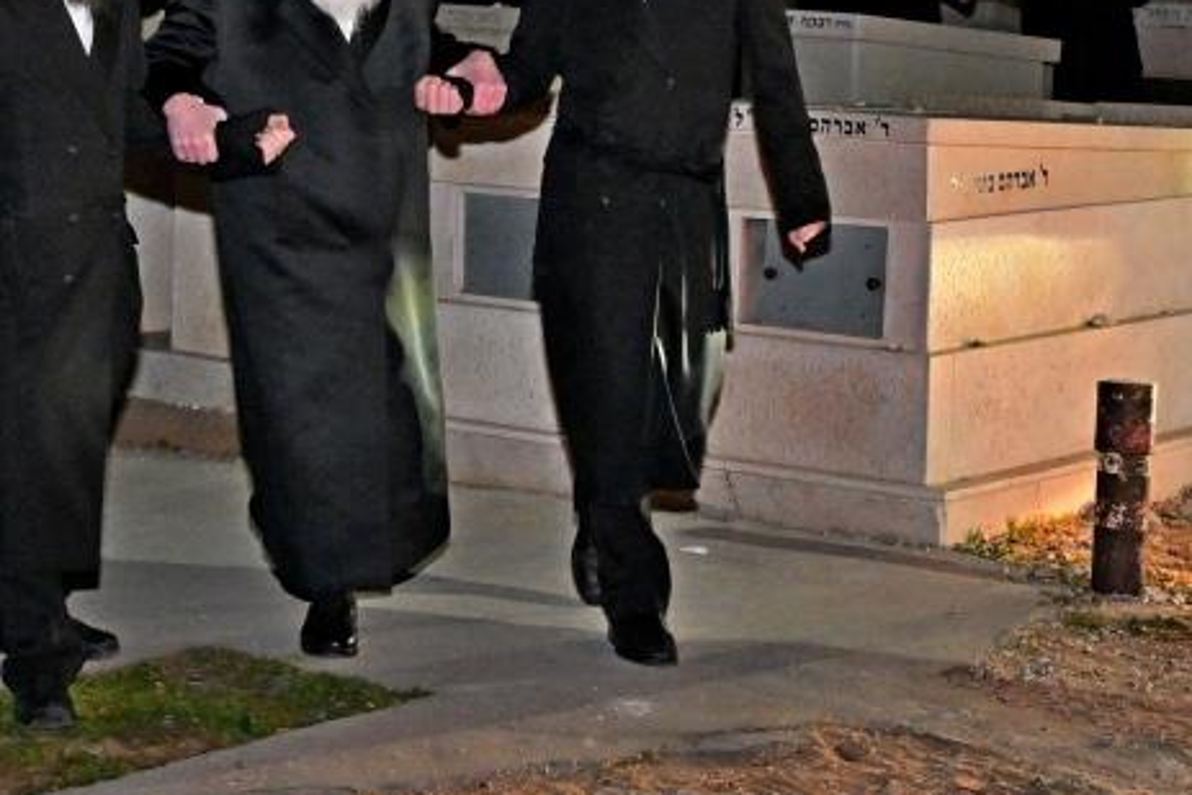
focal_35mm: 95
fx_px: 3146
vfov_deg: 14.4
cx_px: 371
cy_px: 226
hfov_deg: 21.3
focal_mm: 29
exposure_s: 1/160
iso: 2000
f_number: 4
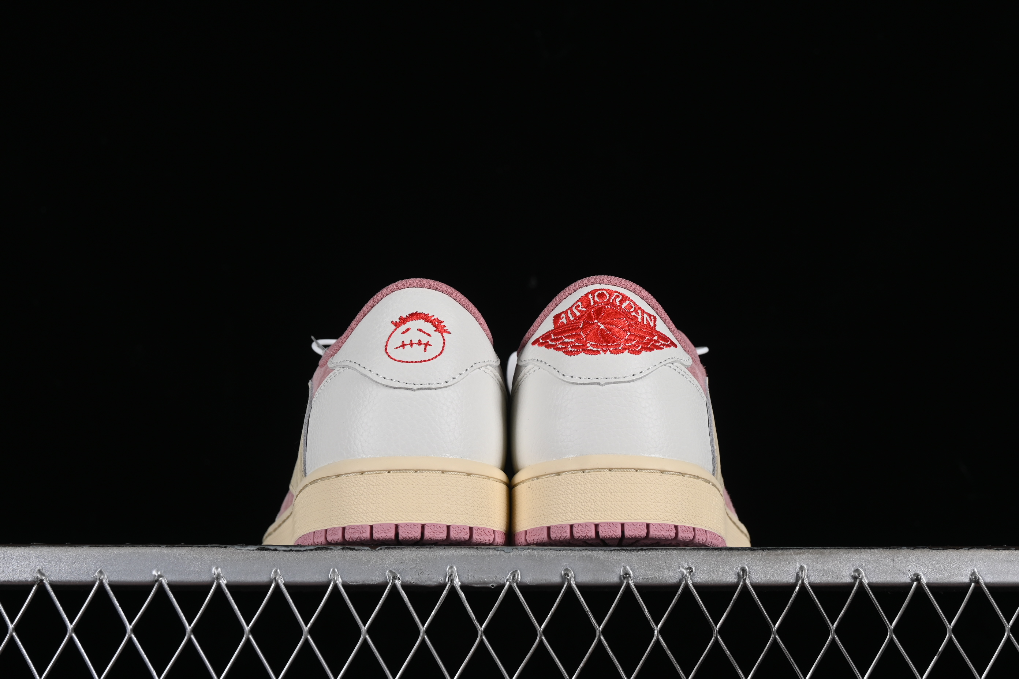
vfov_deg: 18.2
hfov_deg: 27.0
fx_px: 2123
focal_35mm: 75
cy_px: 340
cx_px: 510
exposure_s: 1/80
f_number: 8
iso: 160
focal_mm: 50
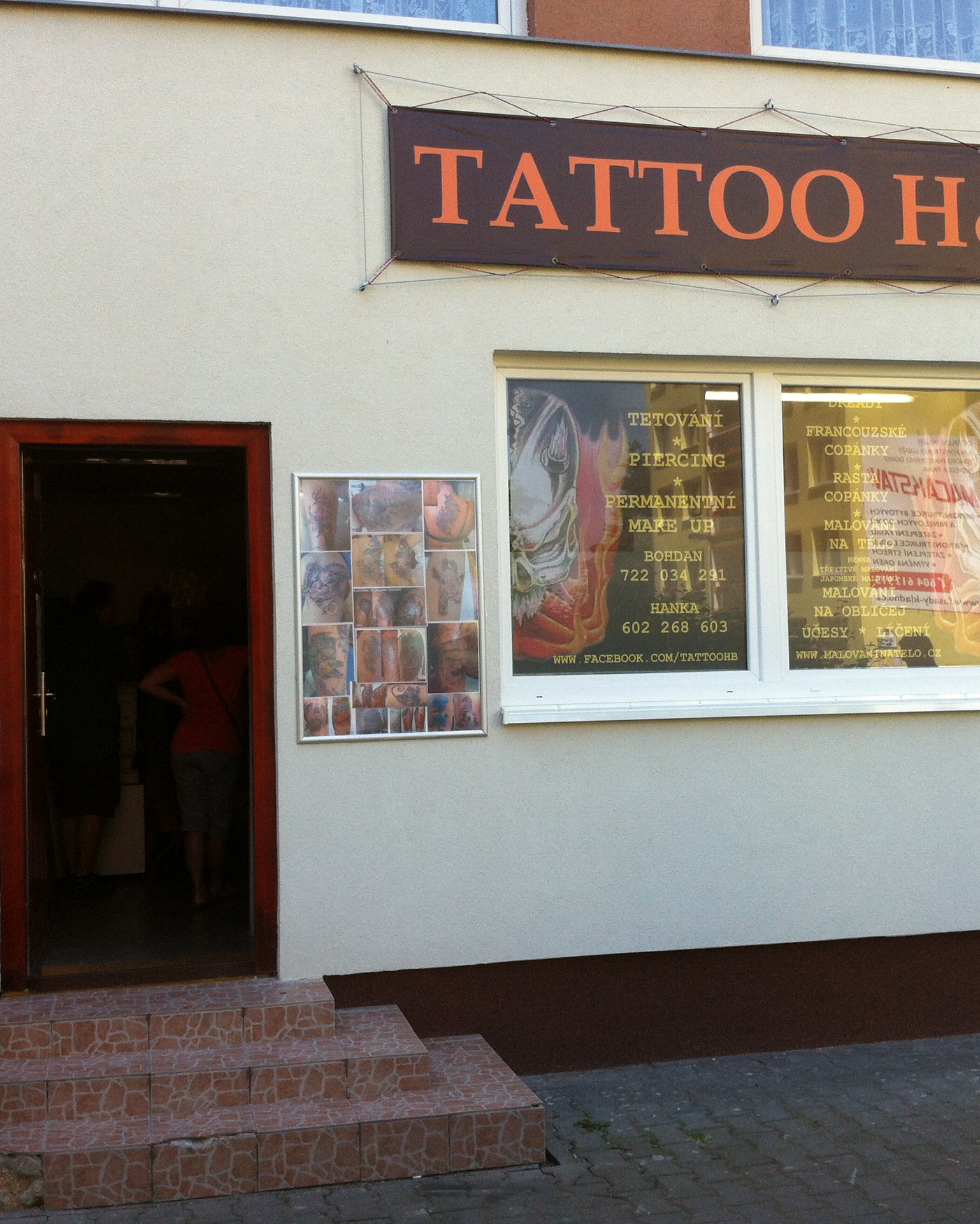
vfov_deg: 40.3
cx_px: 541
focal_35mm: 46
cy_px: 611
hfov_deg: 32.7
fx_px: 1667
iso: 80
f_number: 2.8
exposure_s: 1/256
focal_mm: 3.85
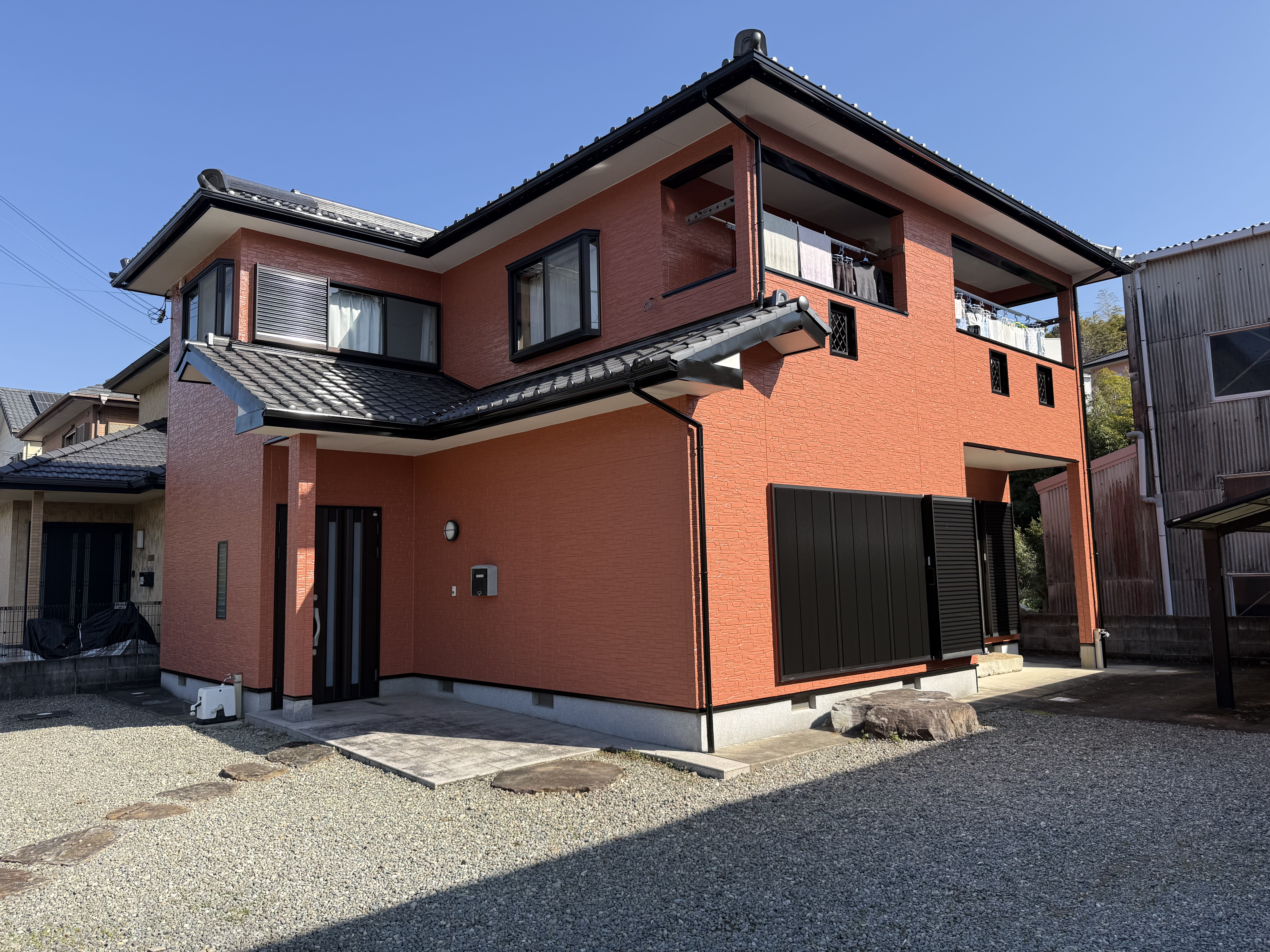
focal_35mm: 24
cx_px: 635
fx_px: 881
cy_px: 476
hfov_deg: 71.6
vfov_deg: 56.8
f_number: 1.78
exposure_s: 1/2370
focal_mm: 6.76
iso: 80
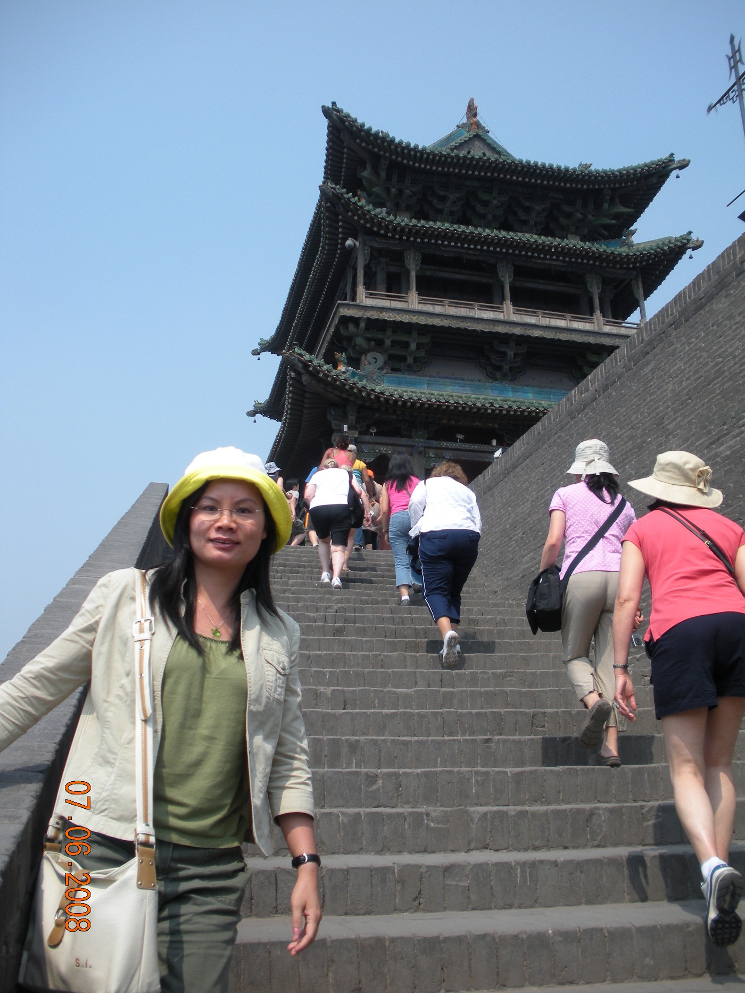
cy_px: 496
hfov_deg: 39.7
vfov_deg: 51.3
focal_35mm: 36
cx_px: 372
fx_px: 1033
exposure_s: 1/692
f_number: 3.5
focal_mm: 6.3
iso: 64
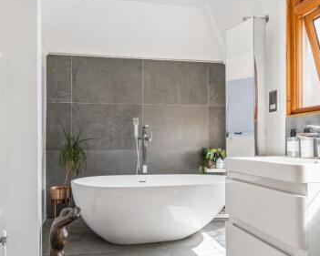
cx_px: 137
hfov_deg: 61.9
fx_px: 265
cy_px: 142
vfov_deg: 51.5
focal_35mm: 28
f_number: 5.6
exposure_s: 1/30
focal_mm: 16
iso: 640
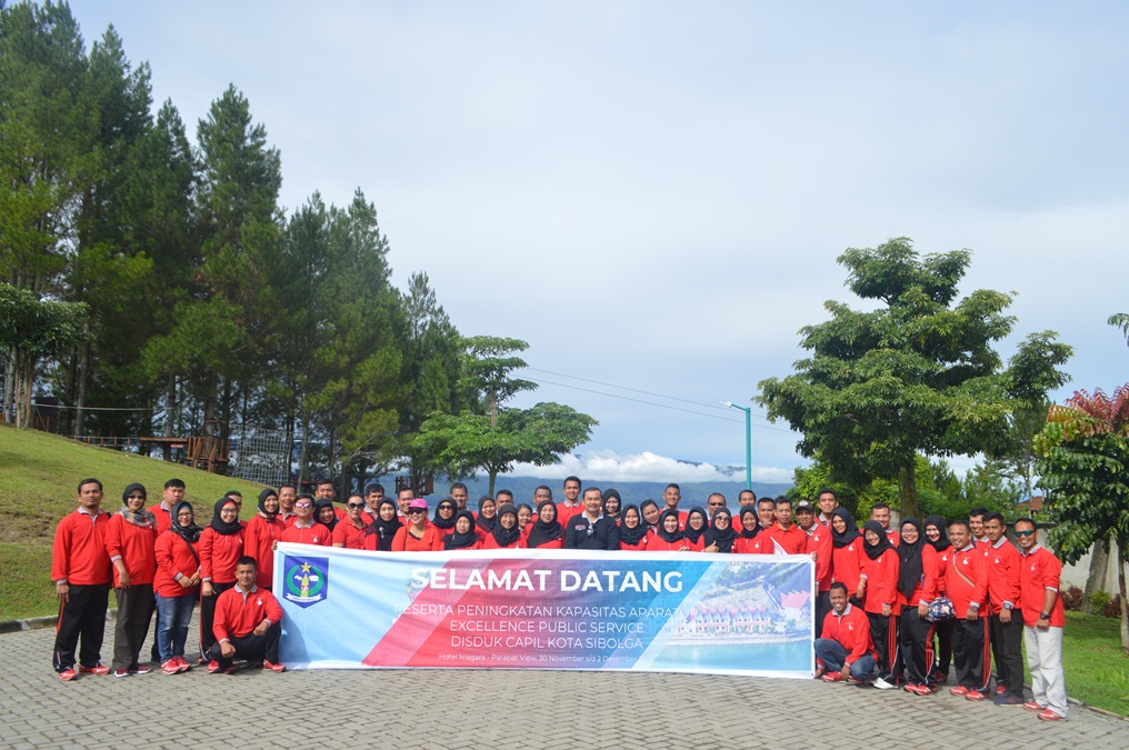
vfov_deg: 47.8
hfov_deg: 67.4
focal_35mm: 27
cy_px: 375
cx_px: 564
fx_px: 846
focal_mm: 18
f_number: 7.1
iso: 100
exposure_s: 1/200
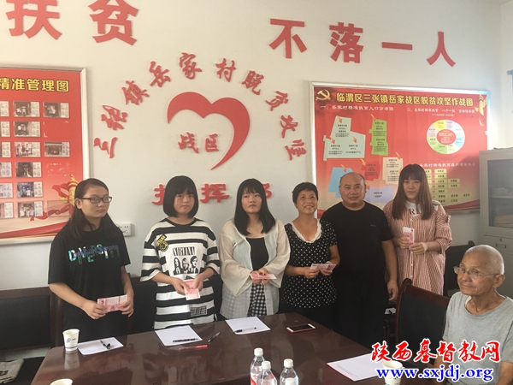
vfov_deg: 48.2
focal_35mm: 29
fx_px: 430
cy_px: 192
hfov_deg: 61.7
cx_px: 256
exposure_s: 1/33
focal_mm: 4.15
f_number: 2.2
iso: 50
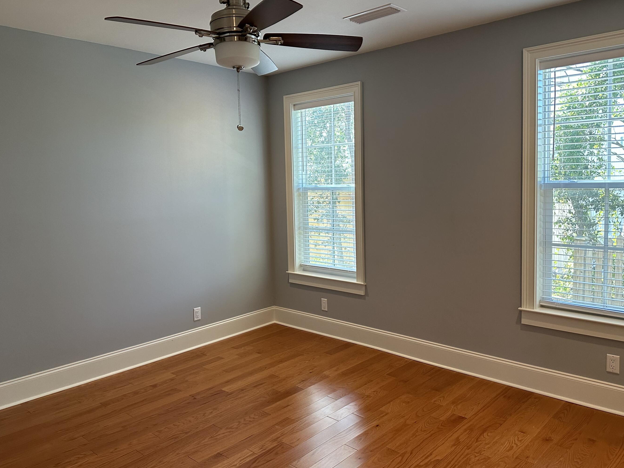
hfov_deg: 65.3
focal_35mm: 27
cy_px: 215
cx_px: 312
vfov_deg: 51.3
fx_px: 487
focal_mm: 6.86
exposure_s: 1/120
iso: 200
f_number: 1.78
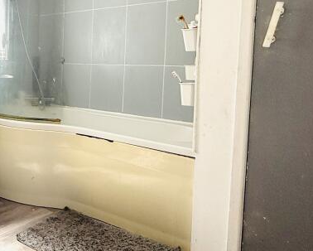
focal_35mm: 37
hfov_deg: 43.2
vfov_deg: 39.6
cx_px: 12
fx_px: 343
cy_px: 79
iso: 160
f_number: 2.2
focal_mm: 2.22
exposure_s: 1/99
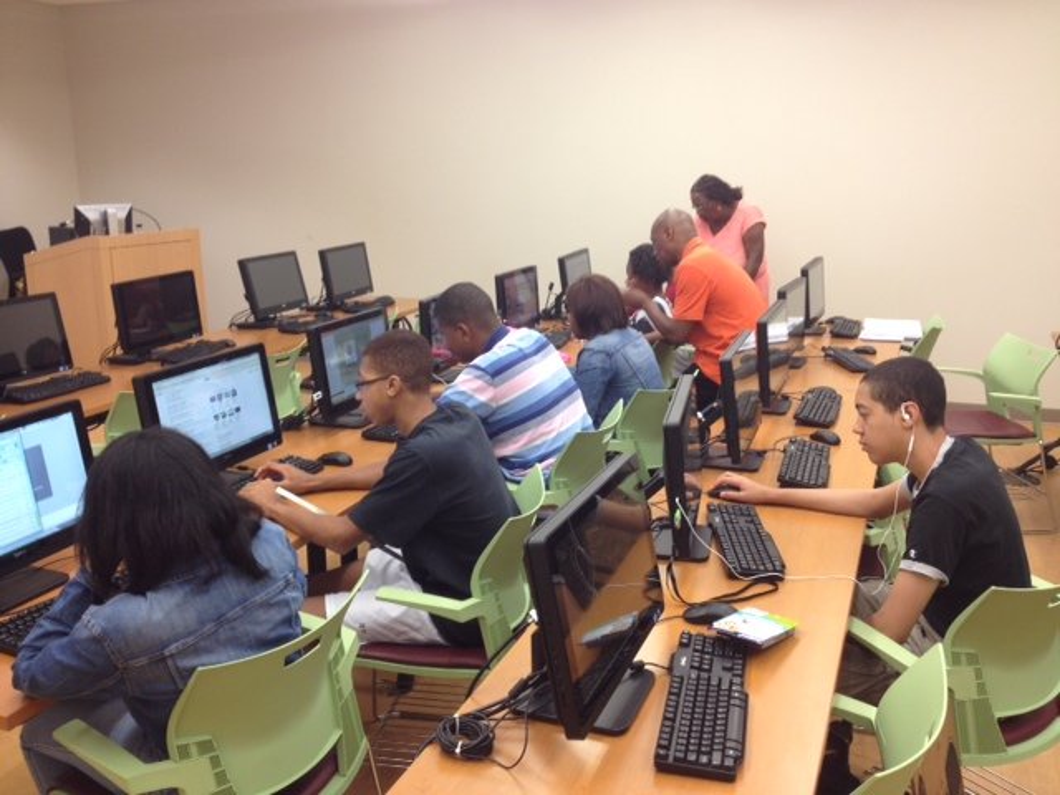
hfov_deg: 52.6
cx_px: 530
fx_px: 1072
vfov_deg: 40.7
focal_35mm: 35
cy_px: 398
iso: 50
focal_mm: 4.28
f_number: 2.4
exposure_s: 1/20
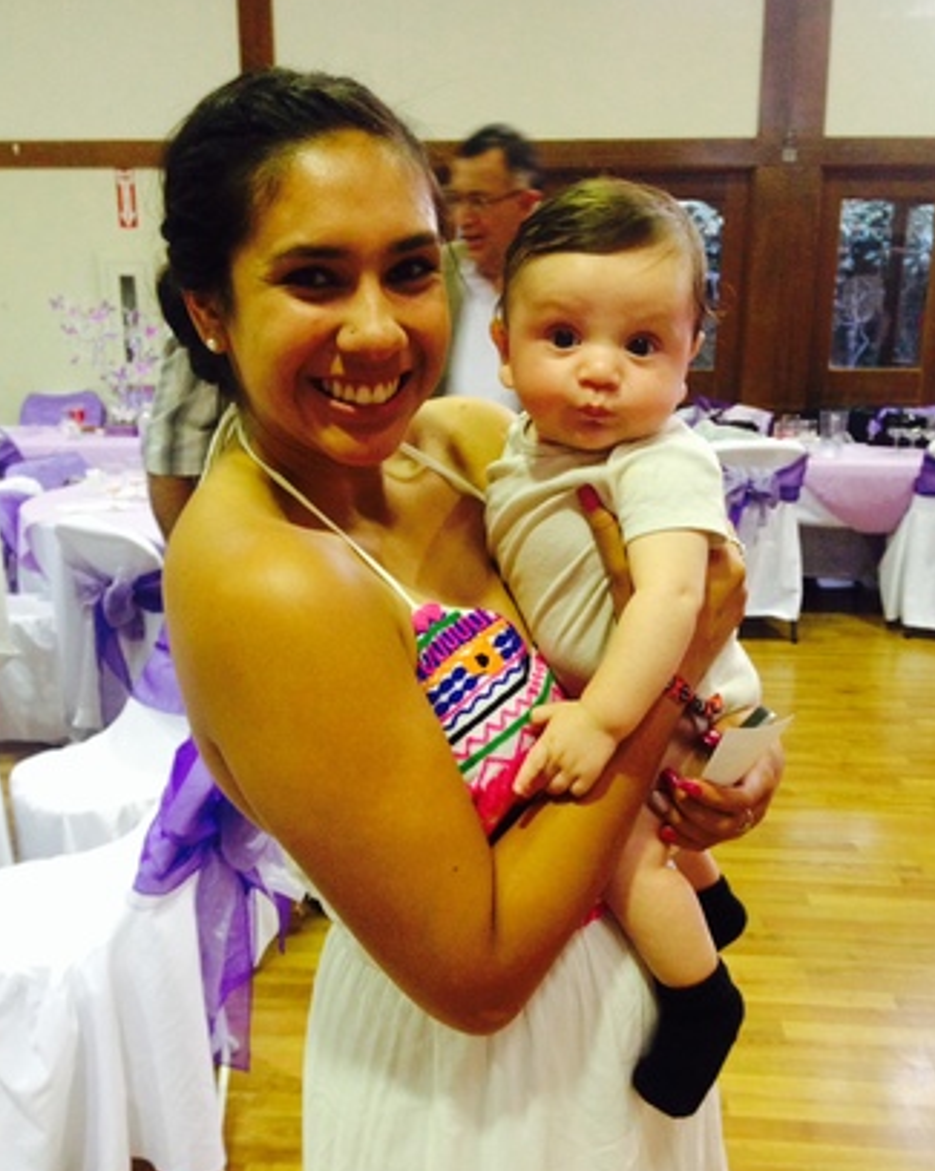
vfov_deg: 47.8
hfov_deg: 39.1
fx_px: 1316
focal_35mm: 38
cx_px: 486
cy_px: 679
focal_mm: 4.12
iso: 250
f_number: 2.4
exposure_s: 1/20
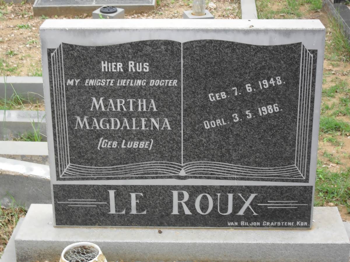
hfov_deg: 25.3
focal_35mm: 77
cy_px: 131
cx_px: 175
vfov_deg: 19.1
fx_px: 779
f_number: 5
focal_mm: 13.6
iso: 100
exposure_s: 1/60
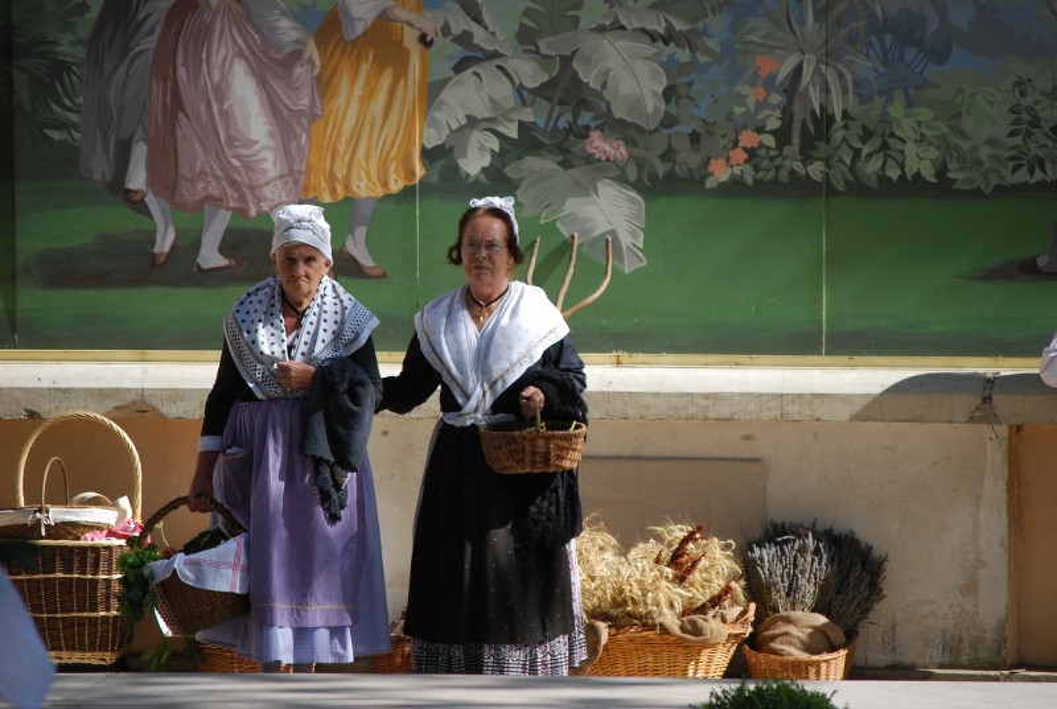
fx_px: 6620
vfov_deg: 6.1
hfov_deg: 9.1
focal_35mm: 225
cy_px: 354
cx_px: 528
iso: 200
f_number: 5.3
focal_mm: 150
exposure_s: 1/640
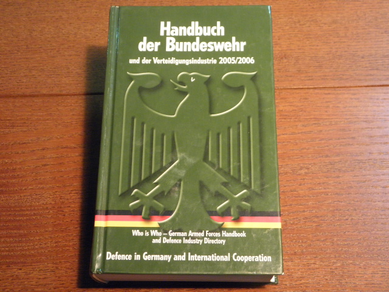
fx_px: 562
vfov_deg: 29.1
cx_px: 194
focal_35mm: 50
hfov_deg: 38.2
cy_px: 146
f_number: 4
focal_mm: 9.1
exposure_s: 1/6
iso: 400
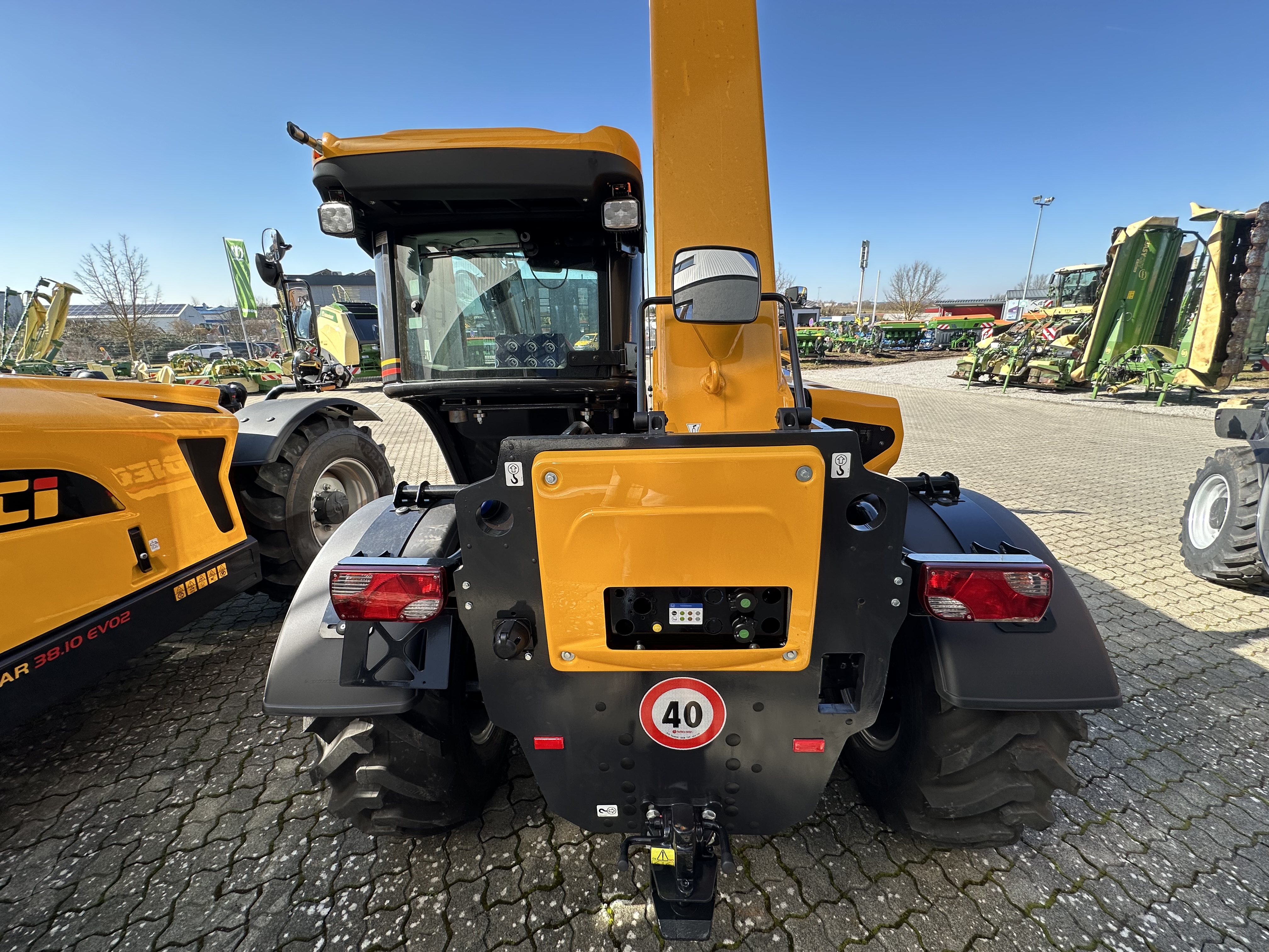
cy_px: 476
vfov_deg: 85.7
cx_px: 634
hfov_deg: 102.1
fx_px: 513
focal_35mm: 14
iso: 40
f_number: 2.2
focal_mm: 2.22
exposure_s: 1/449
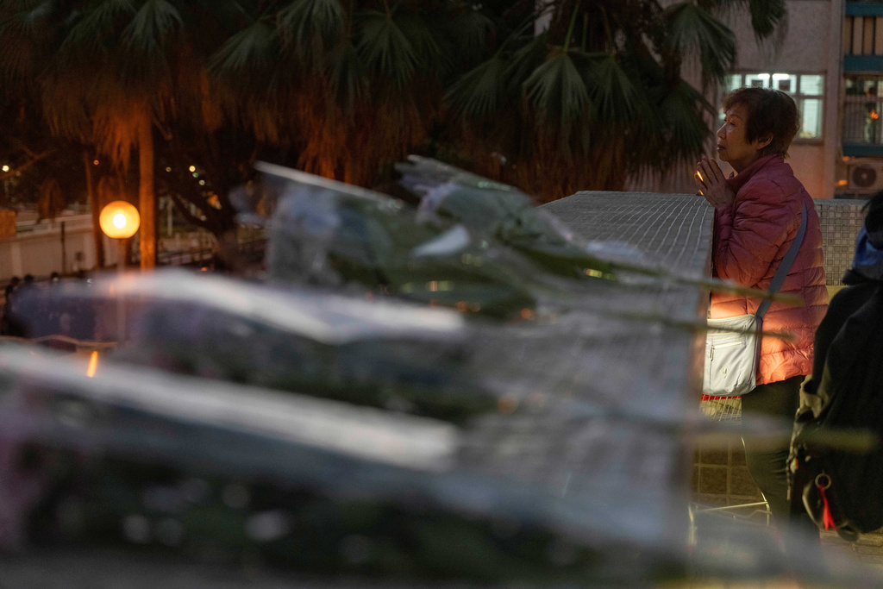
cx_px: 442
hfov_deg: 32.4
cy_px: 294
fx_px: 1521
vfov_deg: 21.9
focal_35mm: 62
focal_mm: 62
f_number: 4
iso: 4000
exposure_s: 1/160
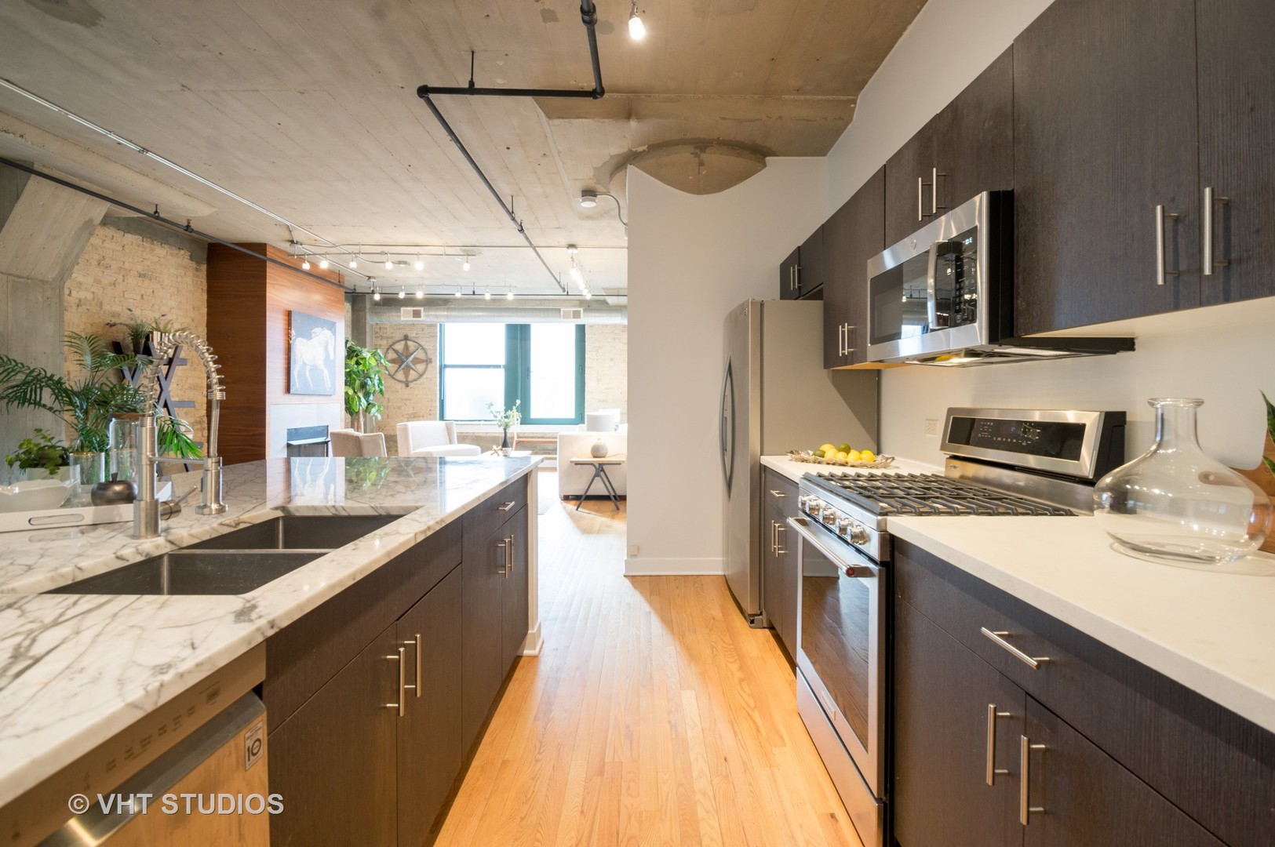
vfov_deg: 77.2
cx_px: 638
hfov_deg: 100.4
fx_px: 531
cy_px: 424
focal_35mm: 15
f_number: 11
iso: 100
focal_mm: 10
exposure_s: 1/1.67
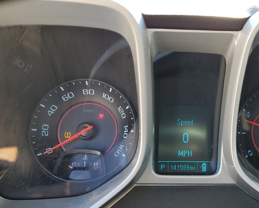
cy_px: 117
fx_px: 284
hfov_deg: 47.7
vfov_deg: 40.1
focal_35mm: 37
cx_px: 185
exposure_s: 1/141
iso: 50
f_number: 1.5
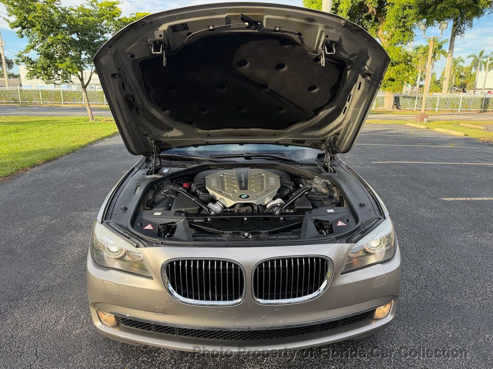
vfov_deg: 56.8
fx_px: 342
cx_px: 246
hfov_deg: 71.6
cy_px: 184
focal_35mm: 24
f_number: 1.78
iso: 100
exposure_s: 1/612
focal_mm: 6.76
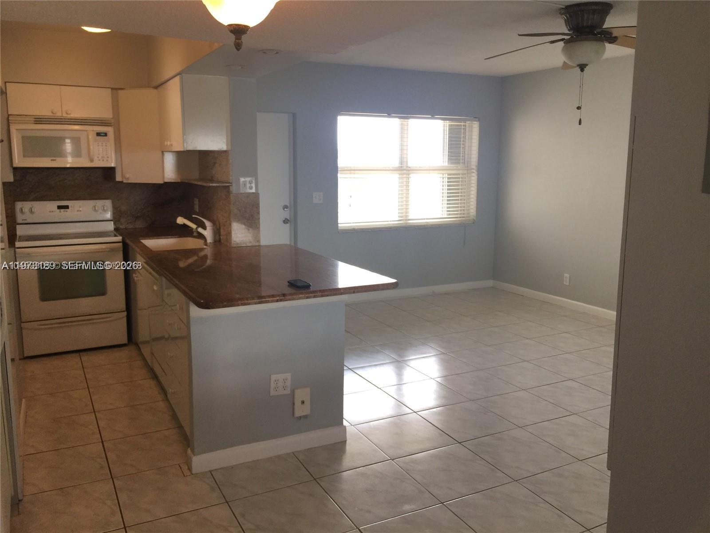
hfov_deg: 61.7
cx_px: 355
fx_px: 595
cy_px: 266
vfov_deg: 48.2
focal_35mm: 29
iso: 32
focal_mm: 4.15
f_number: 2.2
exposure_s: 1/30
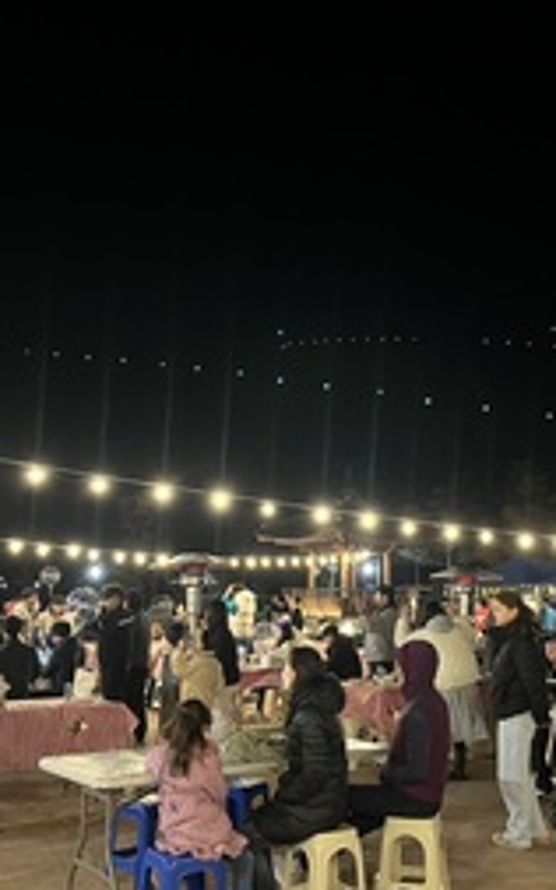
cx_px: 322
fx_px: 922
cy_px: 447
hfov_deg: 33.5
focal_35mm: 38
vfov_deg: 51.6
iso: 800
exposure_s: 1/30
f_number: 1.6
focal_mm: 5.1
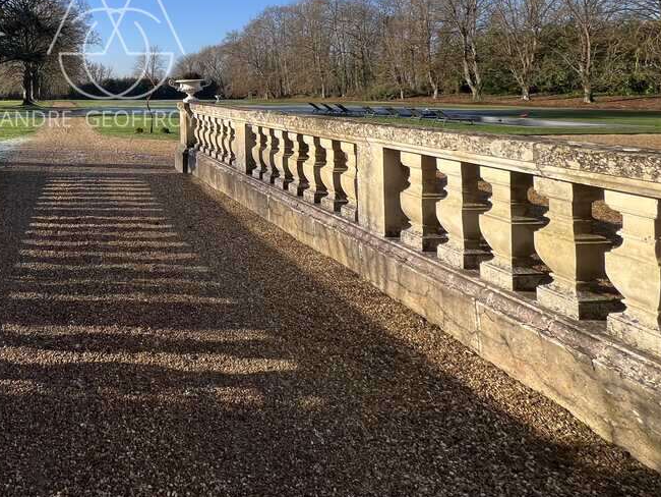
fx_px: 458
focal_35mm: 24
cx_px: 110
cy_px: 71
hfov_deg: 63.7
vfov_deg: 51.7
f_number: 1.8
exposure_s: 1/927
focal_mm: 1.57
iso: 32
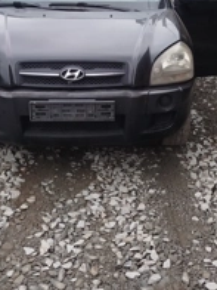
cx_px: 123
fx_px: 410
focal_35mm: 49
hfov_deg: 29.6
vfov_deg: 38.7
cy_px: 115
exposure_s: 1/100
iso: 100
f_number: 1.7
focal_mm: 5.31
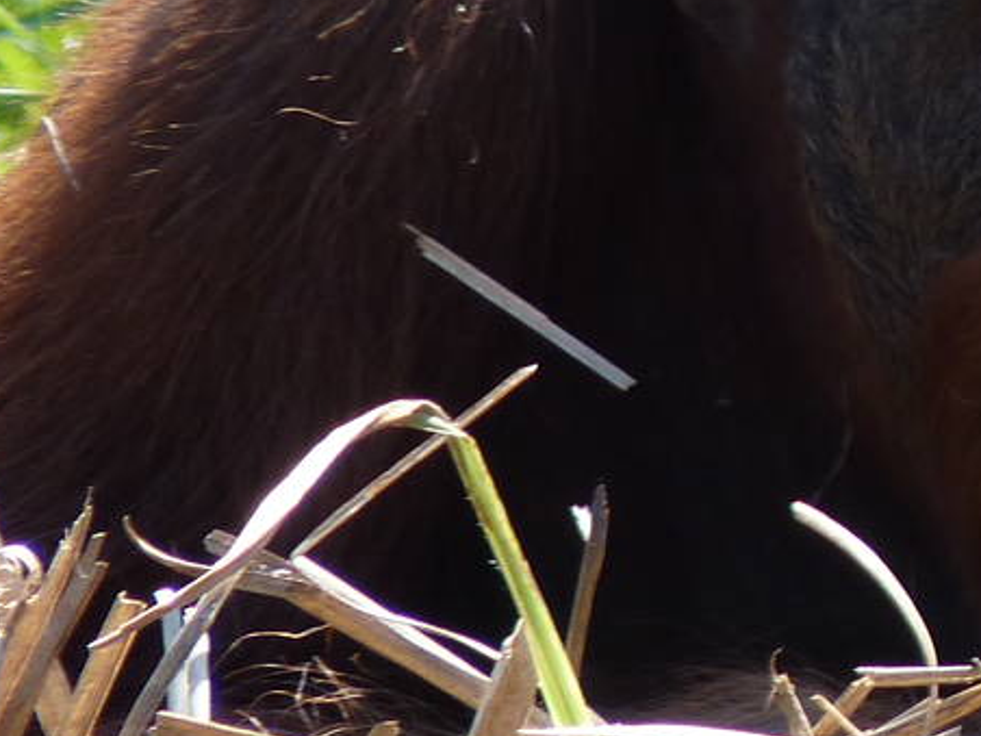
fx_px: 48716
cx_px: 1361
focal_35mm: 1719
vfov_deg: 0.9
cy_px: 313
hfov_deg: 1.2
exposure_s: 1/160
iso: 80
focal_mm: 86.4
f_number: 4.4
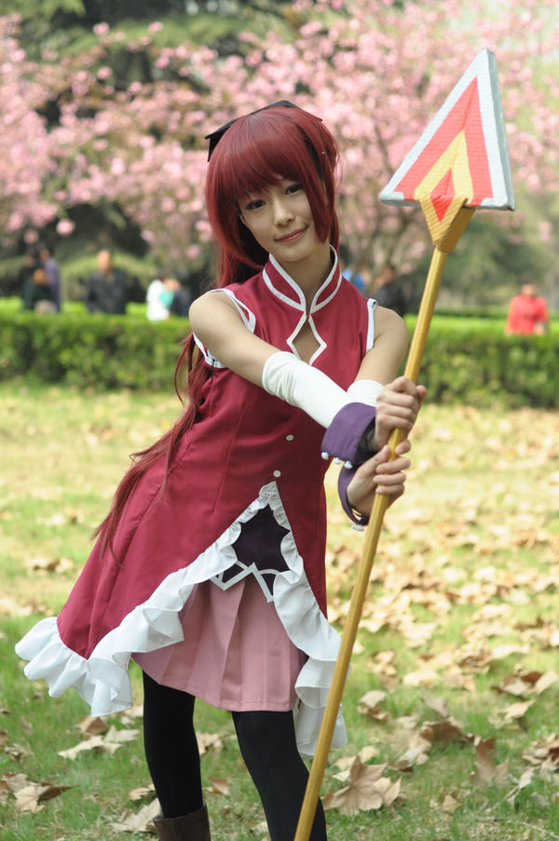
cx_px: 280
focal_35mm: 75
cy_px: 420
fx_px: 1751
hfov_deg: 18.1
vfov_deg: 27.0
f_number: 2.8
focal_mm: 50
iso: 360
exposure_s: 1/1600
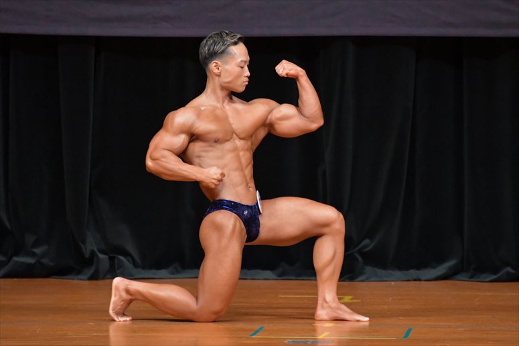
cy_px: 173
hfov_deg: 4.6
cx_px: 260
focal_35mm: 450
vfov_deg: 3.1
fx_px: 6484
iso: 5000
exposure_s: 1/400
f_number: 5.6
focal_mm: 300
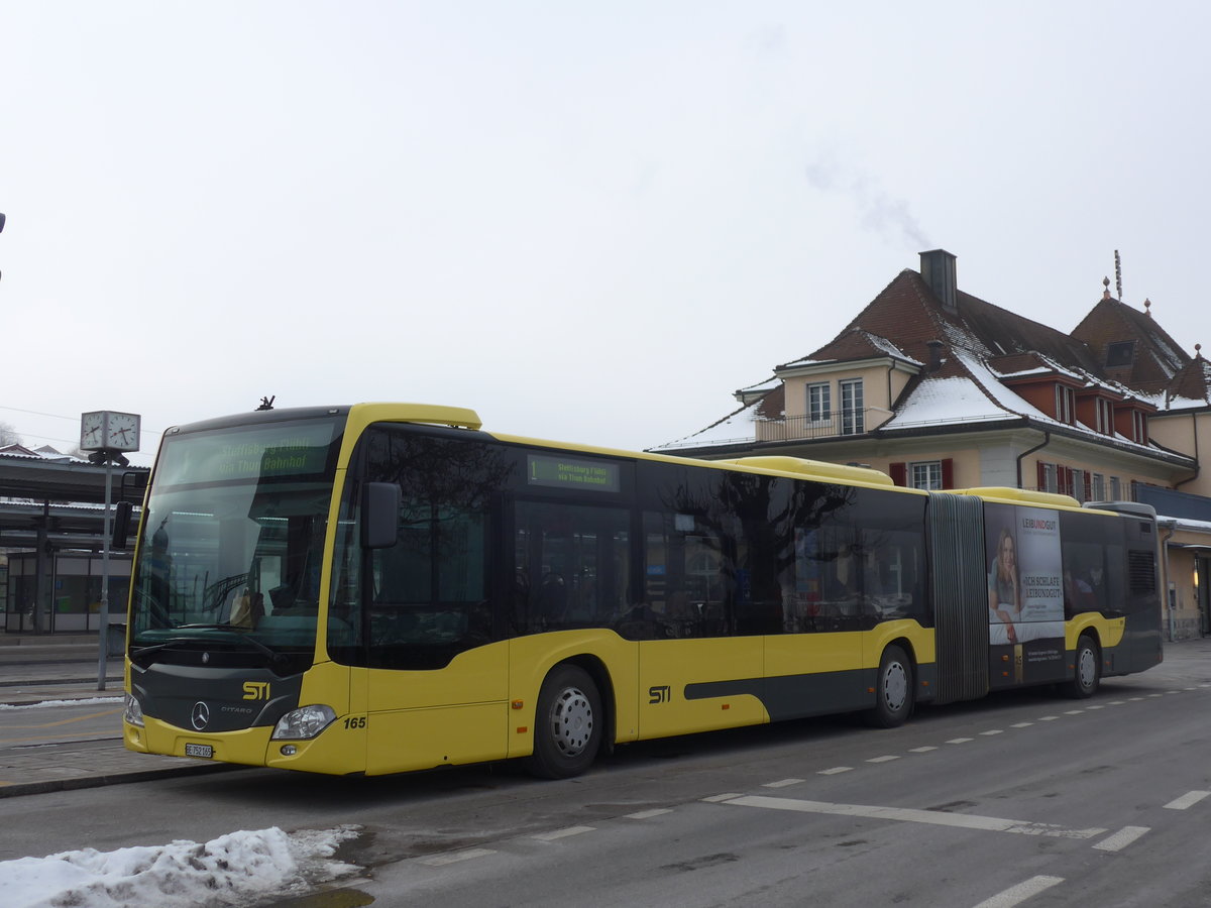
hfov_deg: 45.8
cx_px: 606
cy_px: 454
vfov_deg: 35.1
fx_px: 1434
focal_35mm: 41
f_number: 2.8
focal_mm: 8.4
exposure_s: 1/800
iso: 80
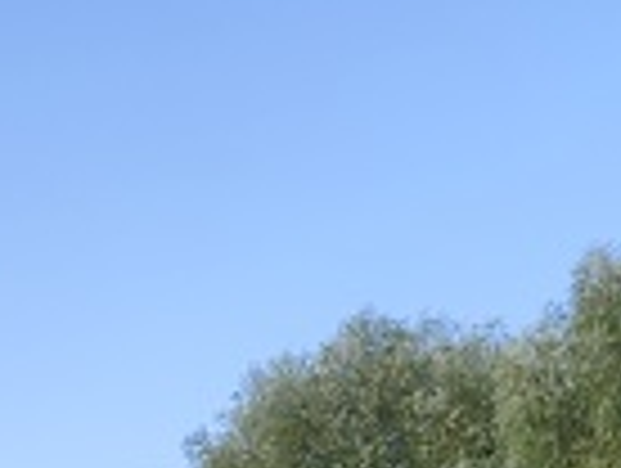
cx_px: 500
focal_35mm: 132
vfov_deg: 10.4
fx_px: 2372
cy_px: 922
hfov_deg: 14.8
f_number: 1.65
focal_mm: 6.19
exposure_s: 1/360
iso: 50
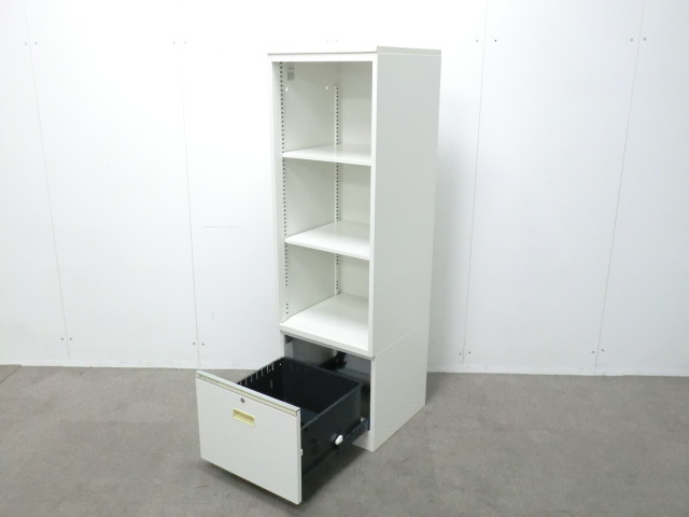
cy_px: 258
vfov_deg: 44.2
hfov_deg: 56.8
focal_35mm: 32
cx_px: 344
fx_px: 637
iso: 800
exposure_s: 1/50
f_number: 3.5
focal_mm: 5.8
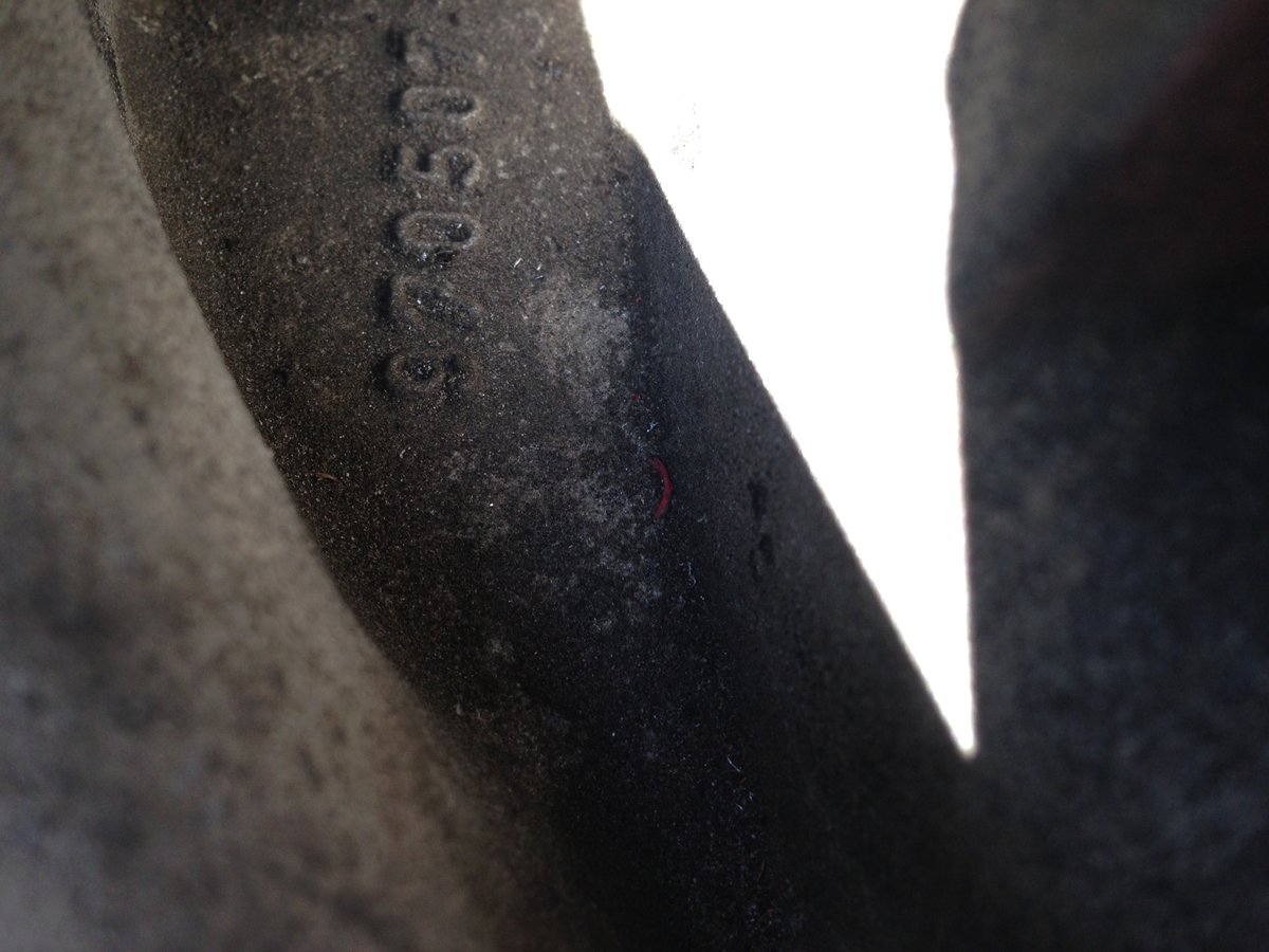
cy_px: 476
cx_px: 634
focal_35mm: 33
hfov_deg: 55.4
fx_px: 1210
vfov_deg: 42.9
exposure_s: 1/120
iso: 64
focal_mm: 4.13
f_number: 2.4
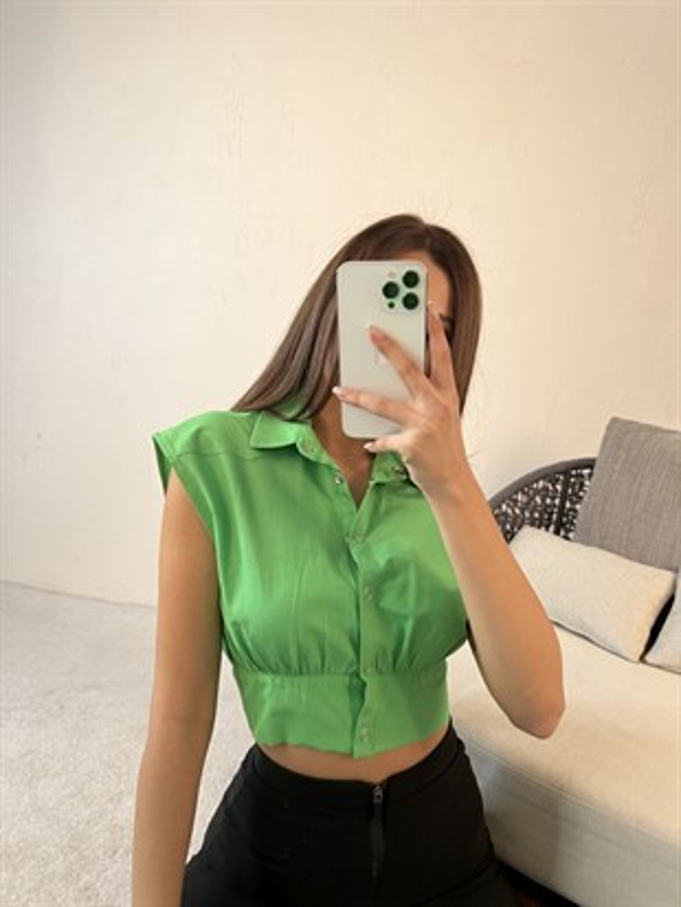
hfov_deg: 53.1
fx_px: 682
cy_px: 454
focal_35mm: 26
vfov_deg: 67.3
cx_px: 340
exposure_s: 1/50
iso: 80
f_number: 1.5
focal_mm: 5.7
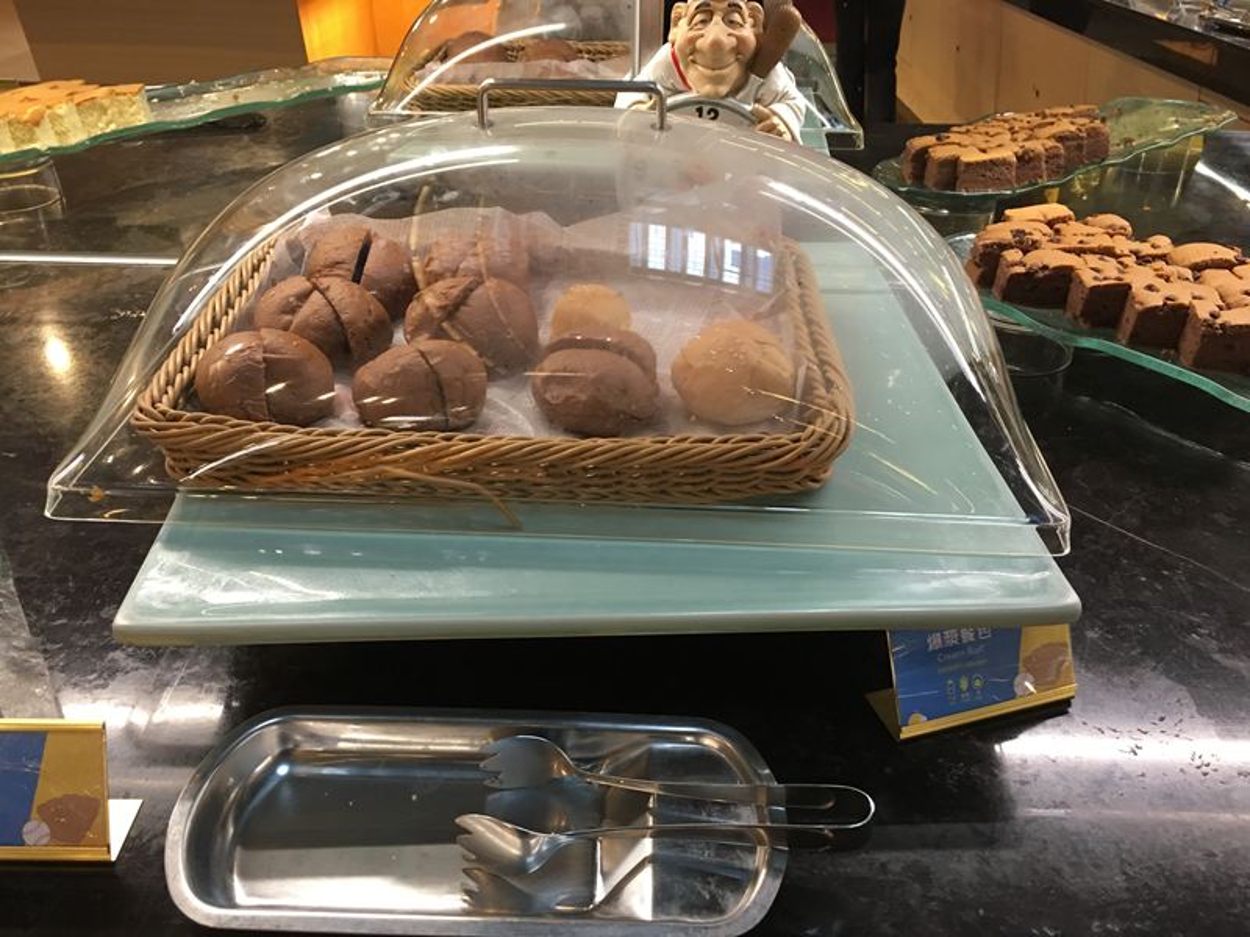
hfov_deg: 61.7
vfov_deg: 48.2
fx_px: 1047
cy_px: 468
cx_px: 625
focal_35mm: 29
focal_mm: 4.15
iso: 50
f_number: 2.2
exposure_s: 1/15
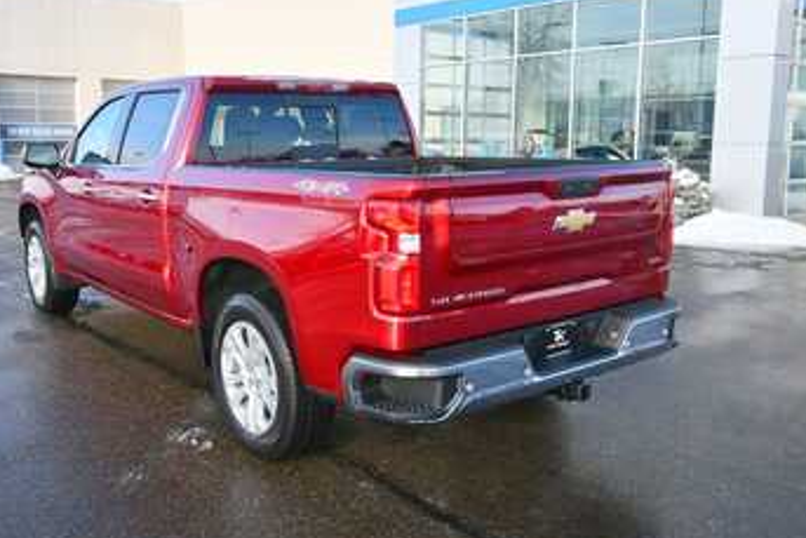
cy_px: 248
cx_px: 355
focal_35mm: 35
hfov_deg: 54.3
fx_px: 784
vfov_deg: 37.9
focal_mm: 20
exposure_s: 1/250
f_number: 5.6
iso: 200
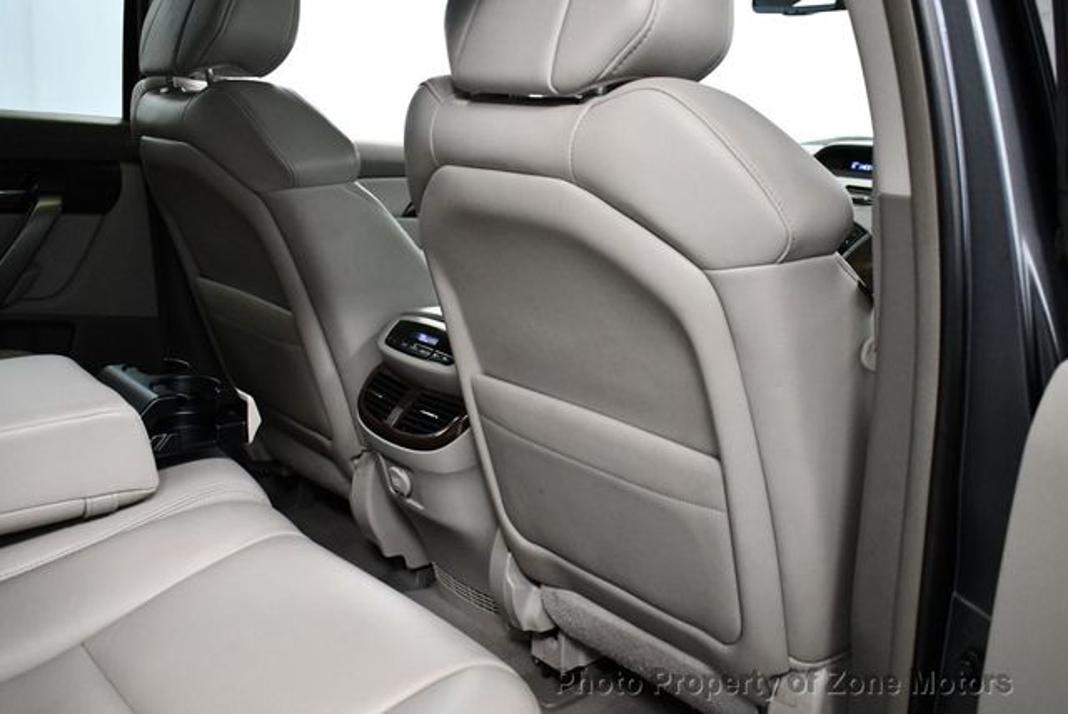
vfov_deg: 36.9
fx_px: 1069
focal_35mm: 36
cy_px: 357
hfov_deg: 53.1
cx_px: 534
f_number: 3.5
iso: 3200
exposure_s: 1/125
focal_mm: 18
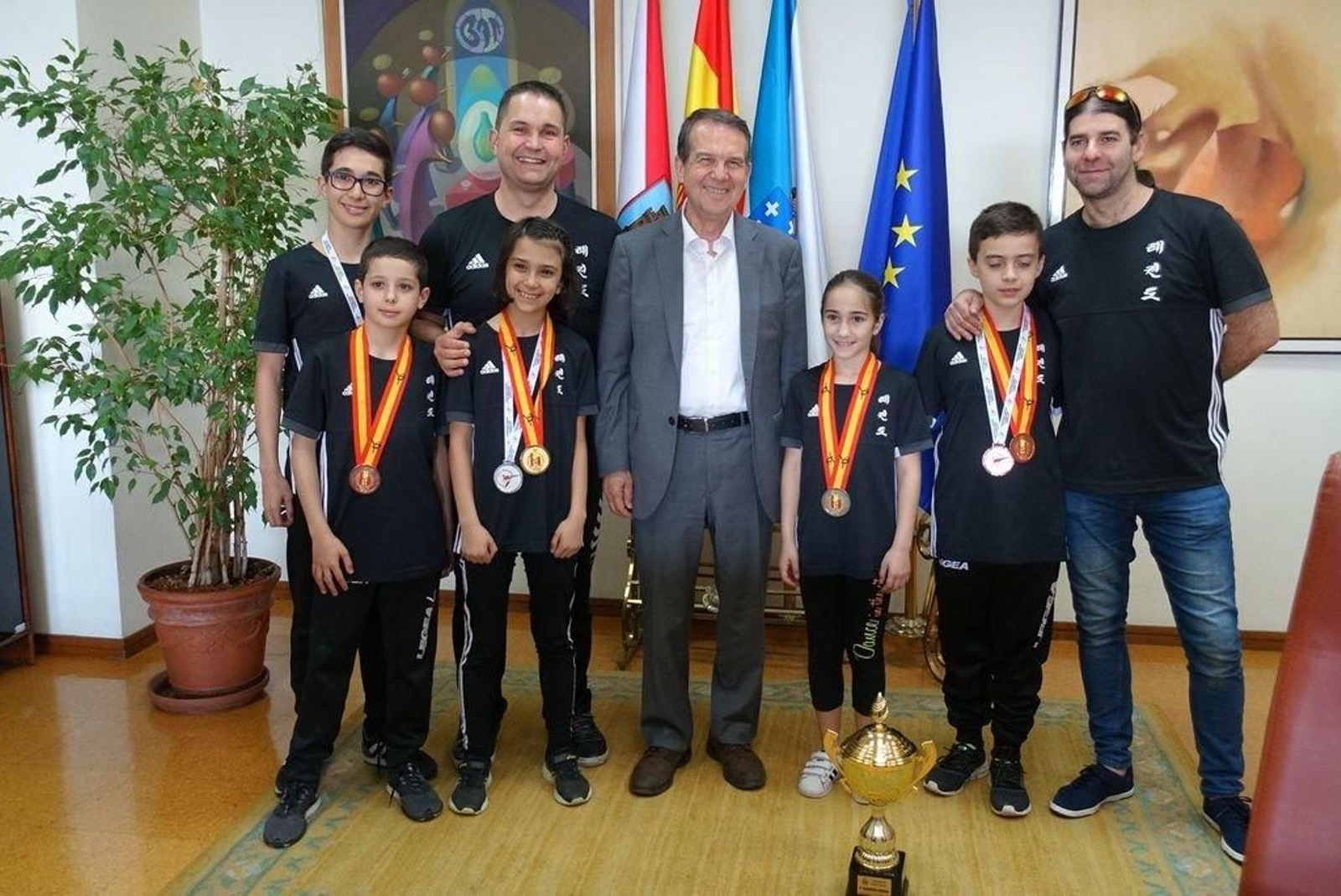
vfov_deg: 41.2
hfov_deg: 58.7
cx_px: 670
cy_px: 448
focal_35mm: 32
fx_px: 1193
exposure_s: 1/80
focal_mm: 11.69
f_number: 2.8
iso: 640
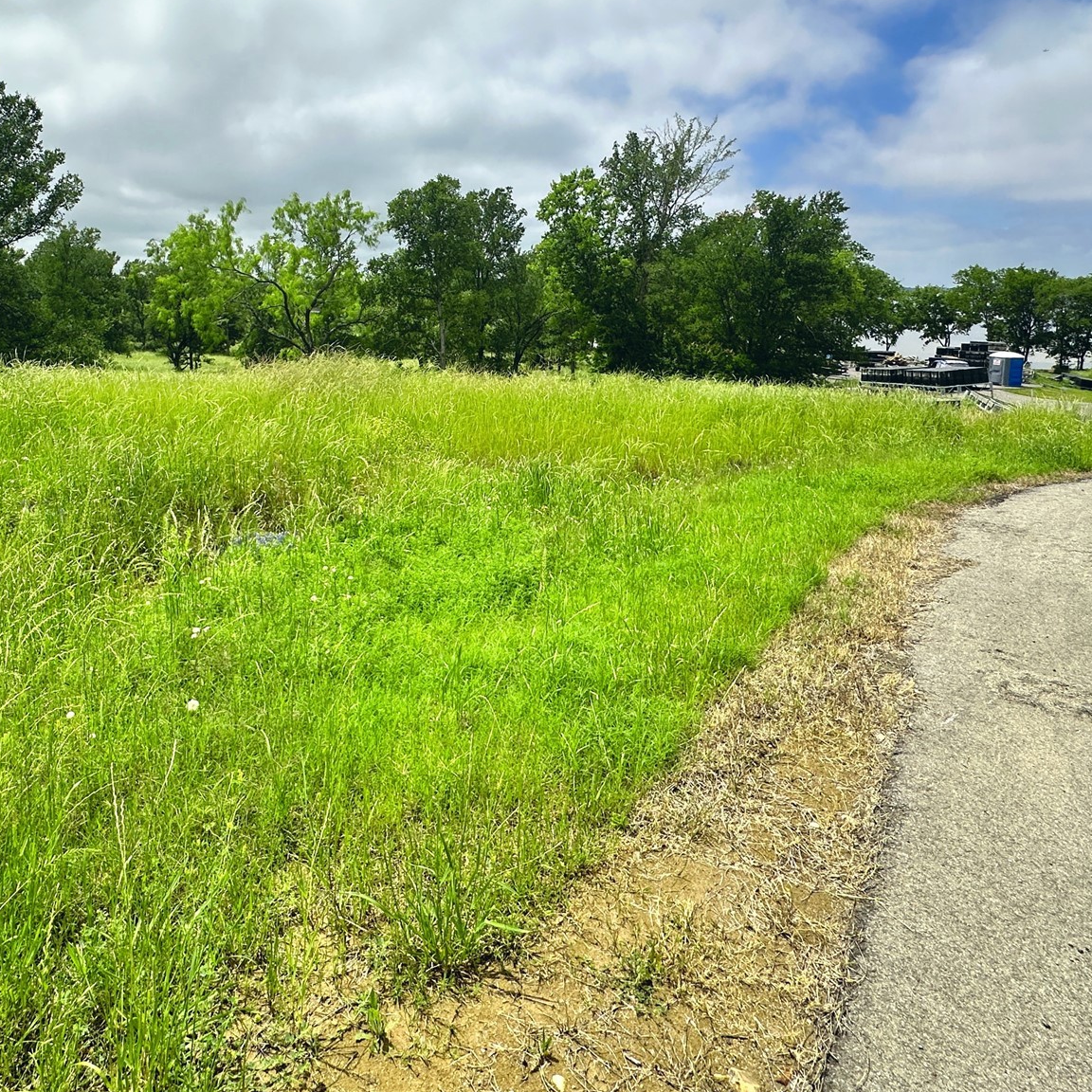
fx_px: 785
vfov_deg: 67.9
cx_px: 417
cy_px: 373
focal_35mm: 22
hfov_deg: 68.7
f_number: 2.2
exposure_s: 1/2564
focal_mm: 2.22
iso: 50
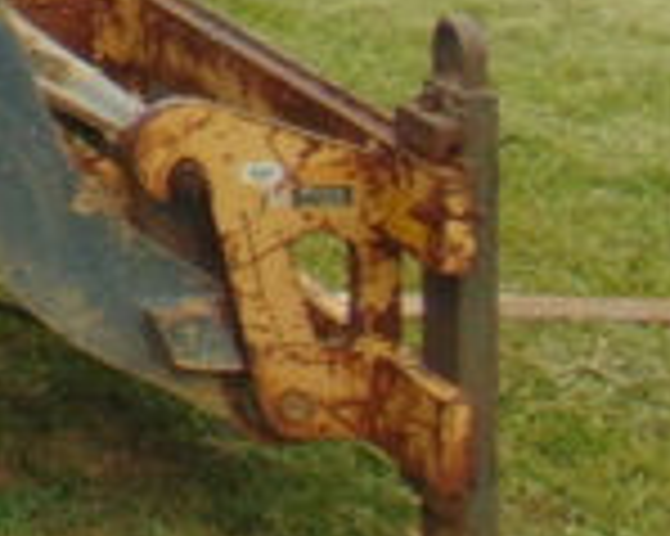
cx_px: -1228
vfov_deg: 8.7
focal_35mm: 168
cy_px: -531
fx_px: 3329
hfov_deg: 9.4
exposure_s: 1/800
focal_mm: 4.5
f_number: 3
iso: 80
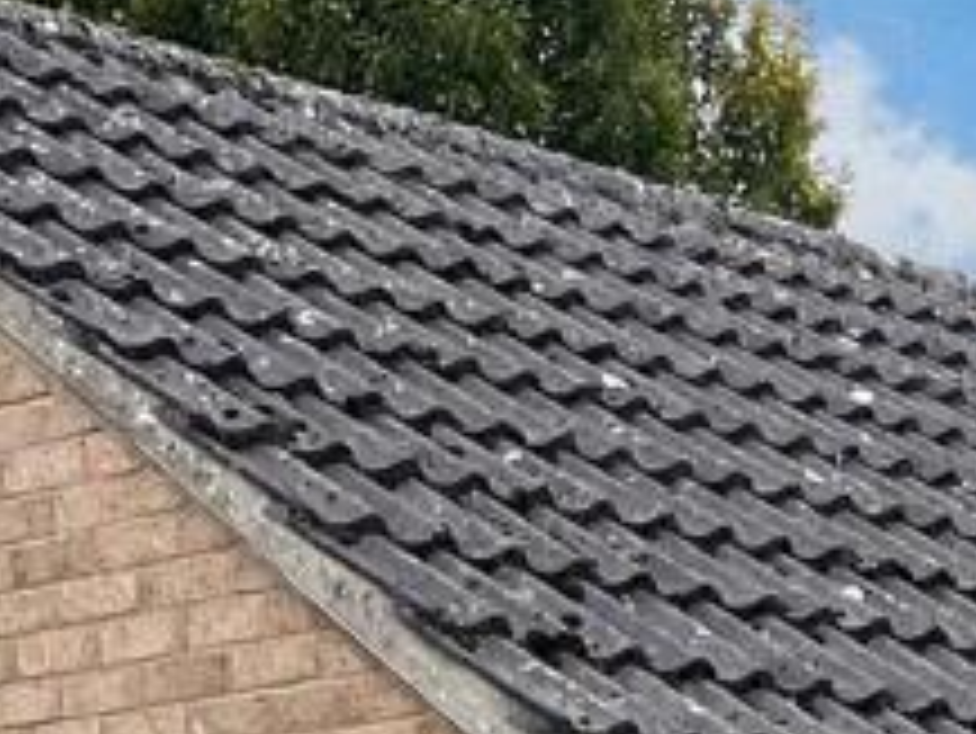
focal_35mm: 137
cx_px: 1214
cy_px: 1711
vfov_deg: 9.7
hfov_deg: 13.9
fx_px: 3865
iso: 80
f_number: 1.8
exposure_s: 1/60
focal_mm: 3
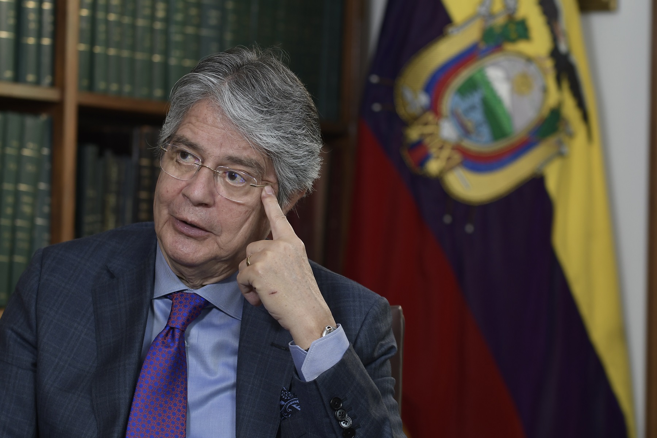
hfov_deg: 13.7
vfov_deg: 9.1
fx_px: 2737
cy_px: 219
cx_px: 328
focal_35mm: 150
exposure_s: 1/100
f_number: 4
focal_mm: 100
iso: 640
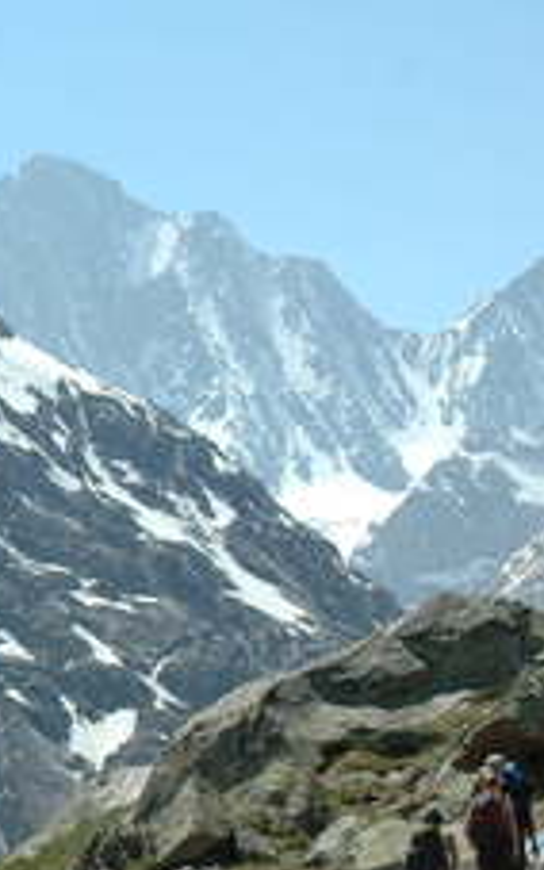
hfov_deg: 9.7
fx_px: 3096
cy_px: 699
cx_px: -272
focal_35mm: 131
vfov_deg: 15.9
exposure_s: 1/400
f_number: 10
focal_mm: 27
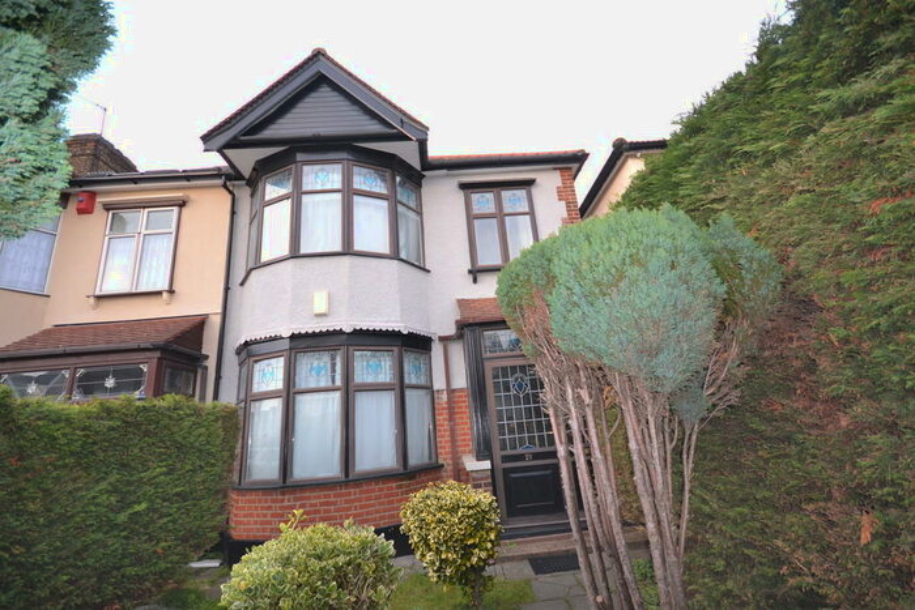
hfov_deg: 100.4
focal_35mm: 15
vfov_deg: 77.4
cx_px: 458
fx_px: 381
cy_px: 305
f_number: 4
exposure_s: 1/125
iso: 320
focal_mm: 10
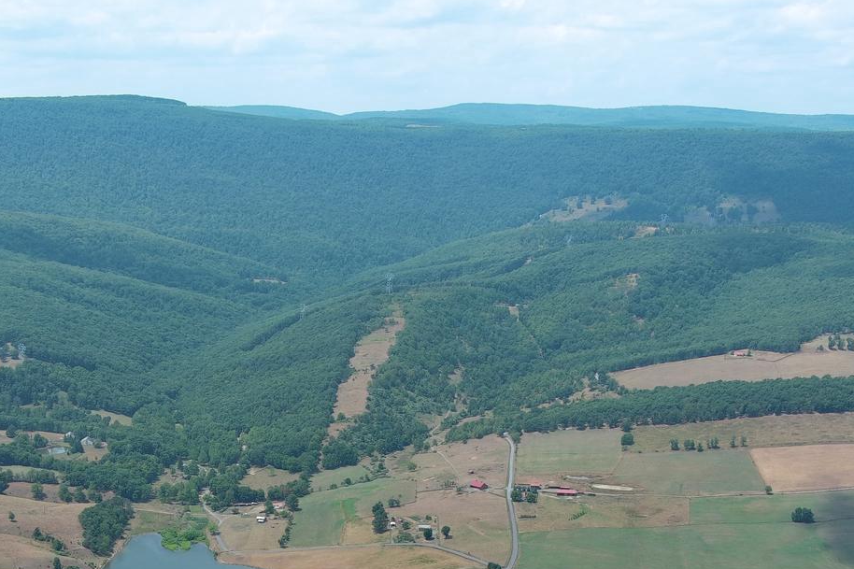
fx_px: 1542
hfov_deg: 31.0
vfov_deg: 20.3
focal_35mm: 65
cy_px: 560
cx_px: 400
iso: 100
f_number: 2.8
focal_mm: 10.57
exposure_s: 1/1076
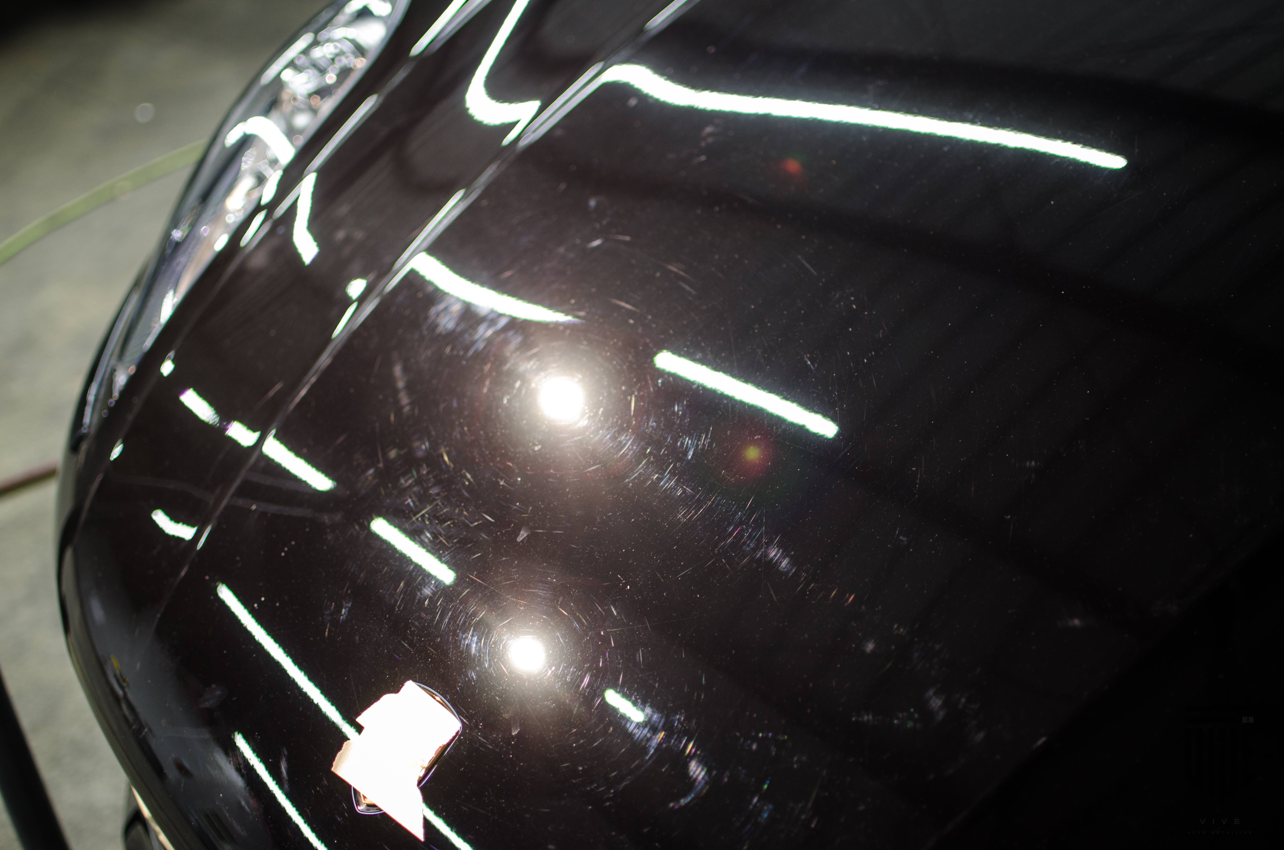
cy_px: 425
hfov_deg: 37.9
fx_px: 1869
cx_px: 642
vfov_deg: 25.6
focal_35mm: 52
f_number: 1.8
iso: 200
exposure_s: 1/40
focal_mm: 35
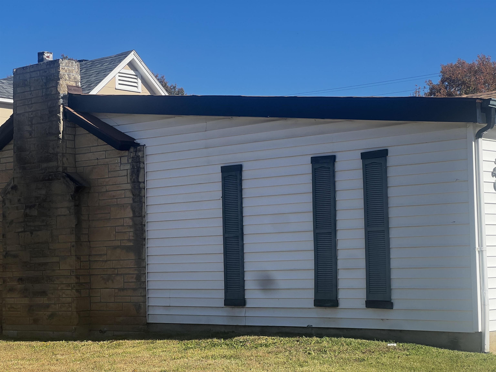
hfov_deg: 25.3
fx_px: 1103
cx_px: 248
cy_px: 186
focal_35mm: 77
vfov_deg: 19.1
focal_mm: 9
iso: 32
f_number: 2.8
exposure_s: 1/564
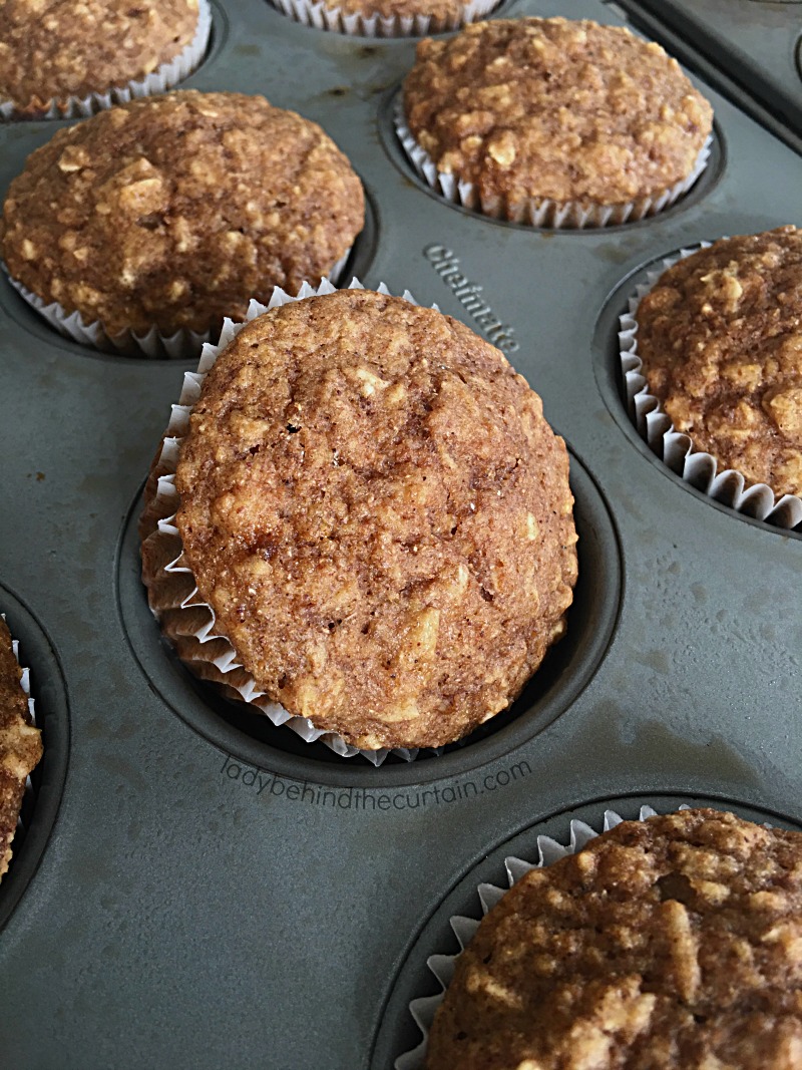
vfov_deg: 61.7
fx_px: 896
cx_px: 401
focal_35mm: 29
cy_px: 535
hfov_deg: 48.2
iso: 32
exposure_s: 1/30
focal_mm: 4.15
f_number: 2.2
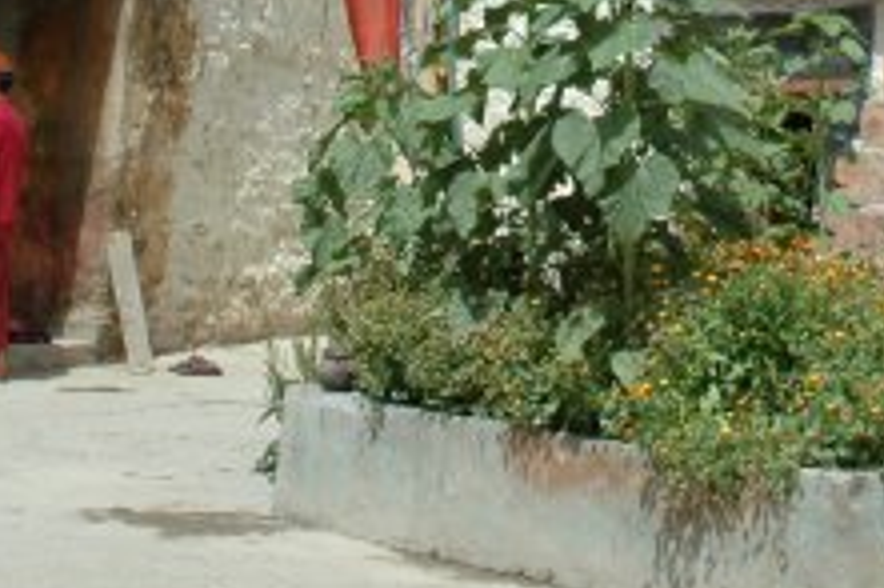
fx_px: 2159
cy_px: -328
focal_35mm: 88
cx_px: 556
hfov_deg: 23.1
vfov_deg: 14.4
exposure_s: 1/400
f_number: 10
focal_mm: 18
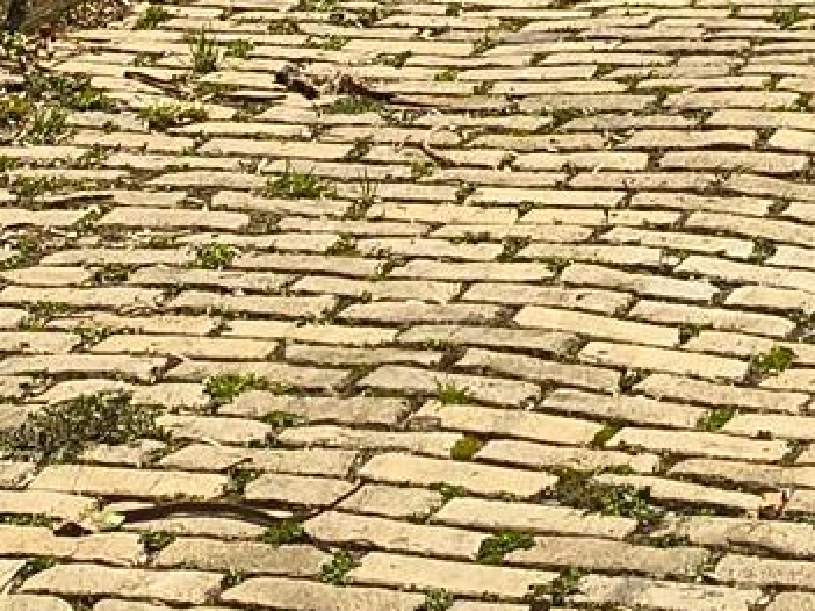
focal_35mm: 146
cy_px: -1141
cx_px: 1542
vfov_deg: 8.6
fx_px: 3436
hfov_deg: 12.2
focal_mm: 4.68
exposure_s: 1/1415
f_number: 1.7
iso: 100
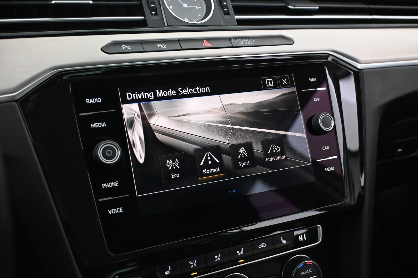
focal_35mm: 39
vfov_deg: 34.2
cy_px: 139
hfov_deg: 49.6
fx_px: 453
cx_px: 209
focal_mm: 26
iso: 5000
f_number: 4.5
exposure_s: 1/60
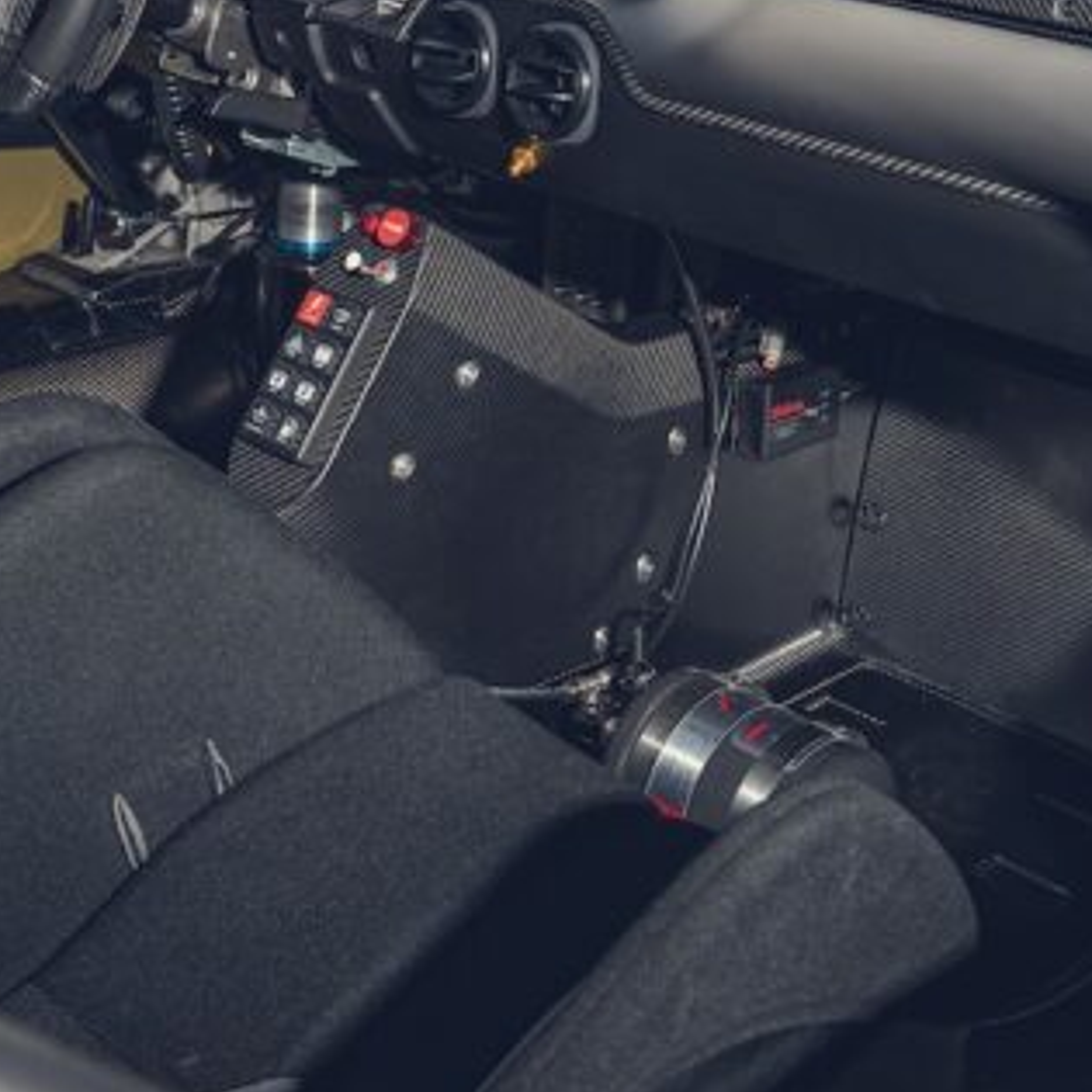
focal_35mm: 53
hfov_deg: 32.2
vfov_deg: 31.9
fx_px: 1892
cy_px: 354
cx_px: 589
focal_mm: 24
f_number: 5.6
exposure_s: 1/100
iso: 50
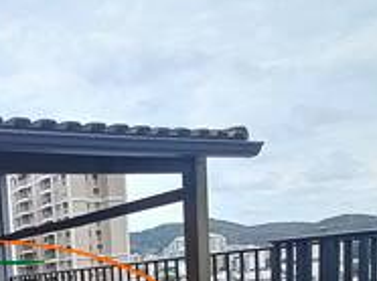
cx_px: -28
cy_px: 336
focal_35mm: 42
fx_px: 457
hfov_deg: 38.0
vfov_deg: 29.5
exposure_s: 1/561
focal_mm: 1.42
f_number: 2.2
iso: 40
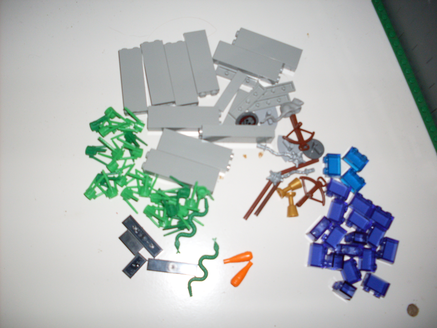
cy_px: 164
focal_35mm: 38
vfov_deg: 37.7
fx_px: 480
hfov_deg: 49.0
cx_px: 218
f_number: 2.8
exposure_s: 1/45
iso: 100
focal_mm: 6.3
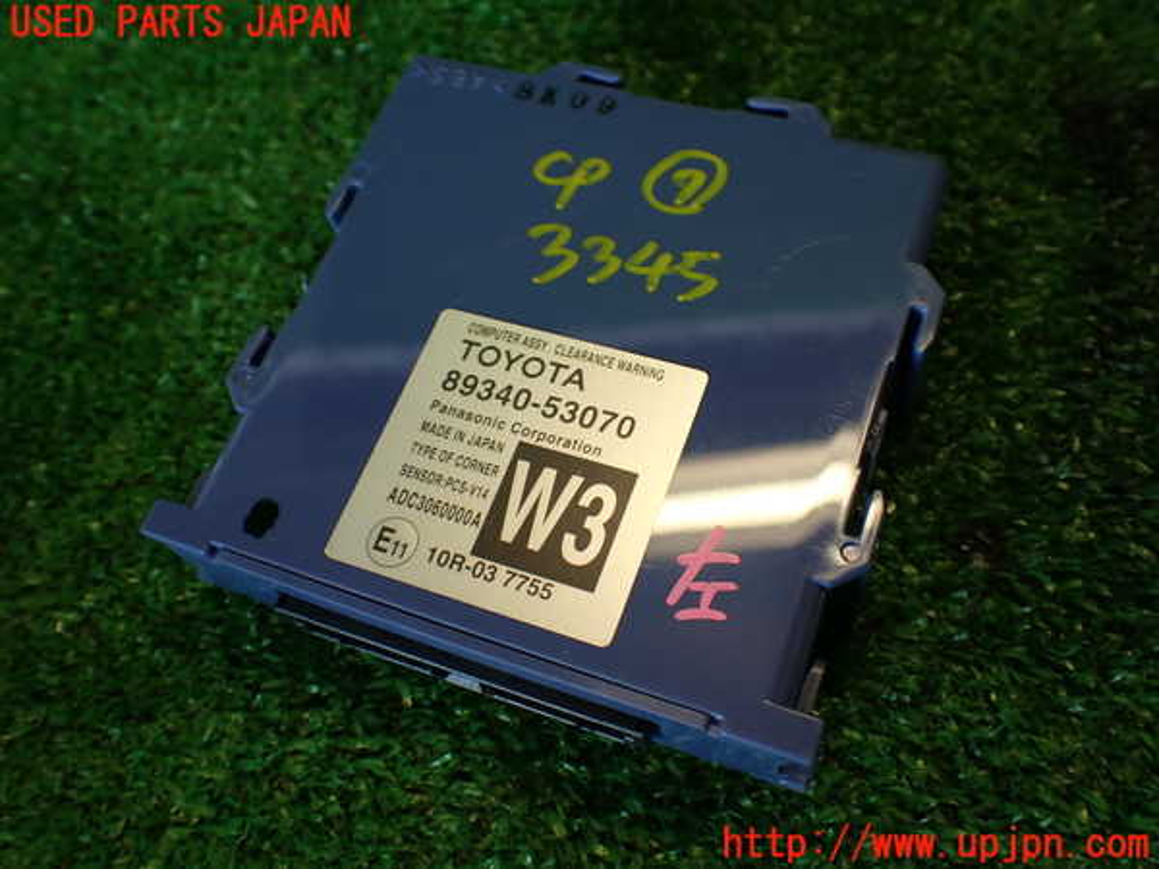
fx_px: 1071
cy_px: 434
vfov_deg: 44.2
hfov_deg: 56.8
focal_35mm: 32
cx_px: 580
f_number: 2.4
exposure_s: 1/60
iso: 125
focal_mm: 5.79
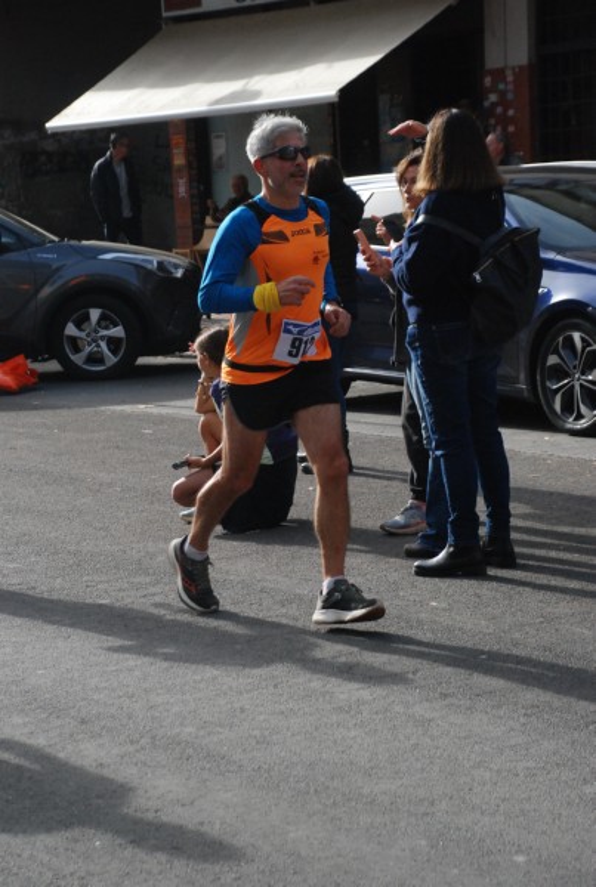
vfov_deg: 19.4
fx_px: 2594
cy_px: 444
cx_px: 298
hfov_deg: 13.1
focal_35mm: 105
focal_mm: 70
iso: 1000
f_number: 5.6
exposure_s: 1/1250
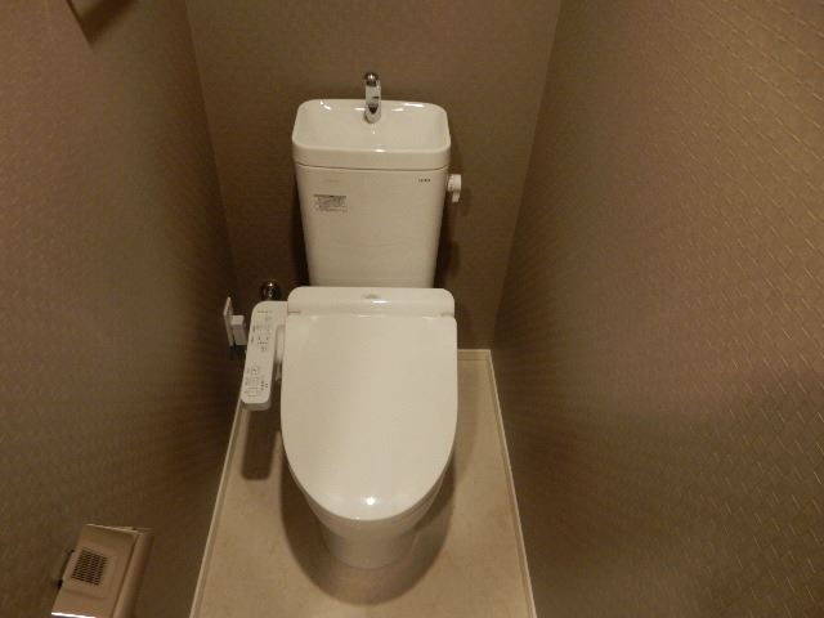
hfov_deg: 69.4
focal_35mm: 25
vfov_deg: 54.9
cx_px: 412
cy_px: 309
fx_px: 595
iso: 400
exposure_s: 1/15
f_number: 3.7
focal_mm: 4.5
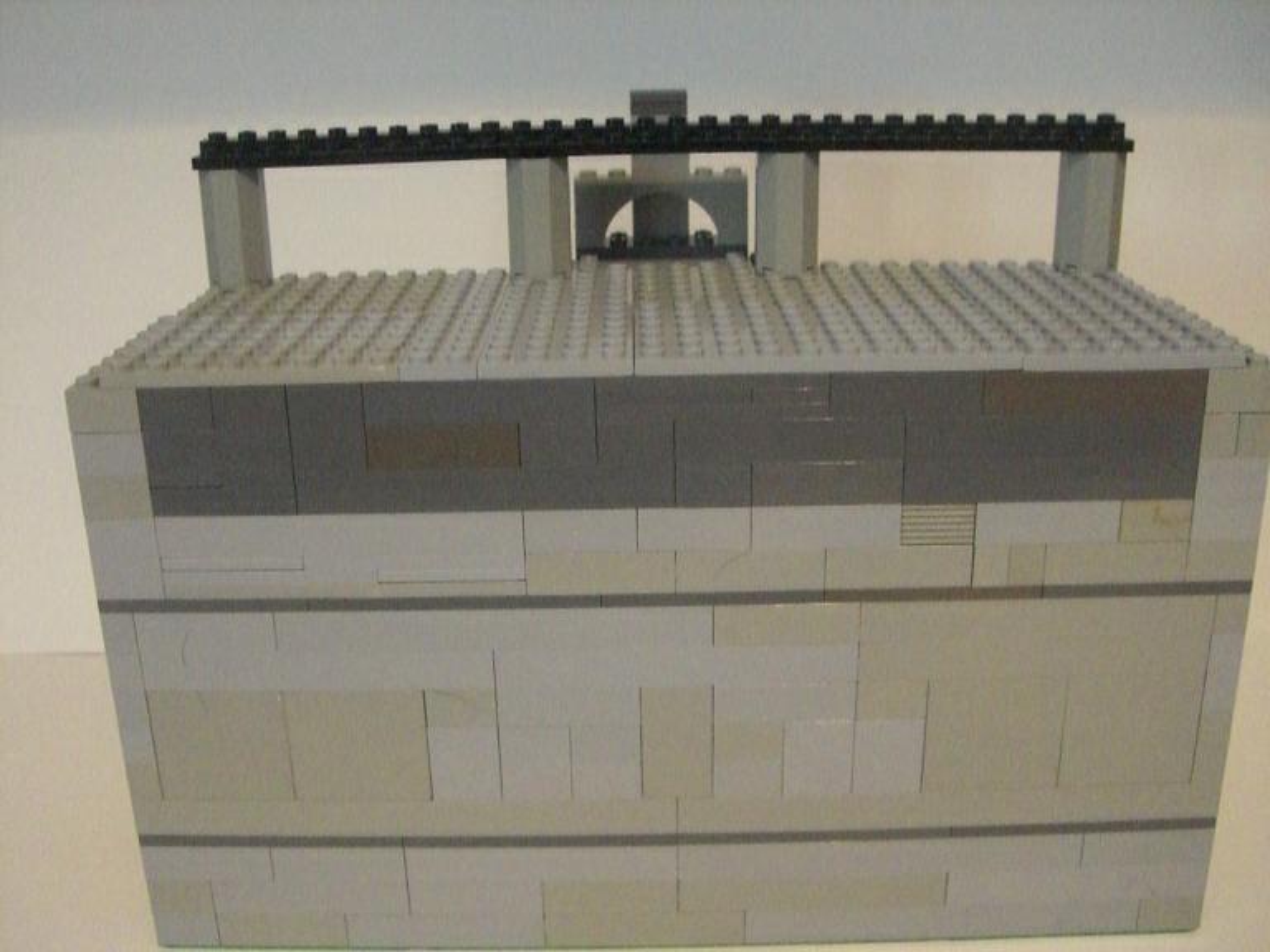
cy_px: 476
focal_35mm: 38
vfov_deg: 37.7
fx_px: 1394
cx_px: 635
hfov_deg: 49.0
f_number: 2.7
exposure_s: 1/30
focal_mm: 6.2
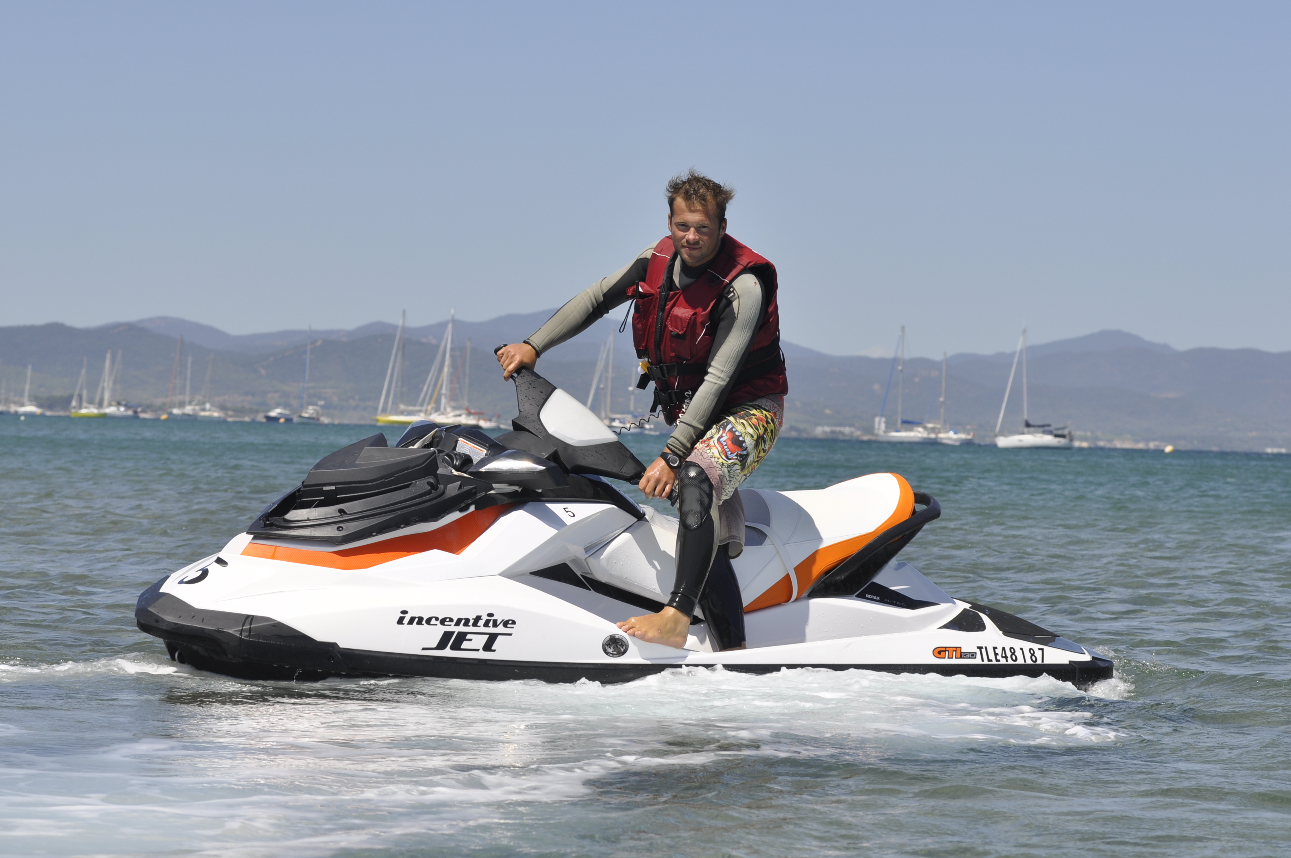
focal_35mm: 120
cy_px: 429
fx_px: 4298
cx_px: 646
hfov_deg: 17.1
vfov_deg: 11.4
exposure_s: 1/800
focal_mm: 80
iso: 200
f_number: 8
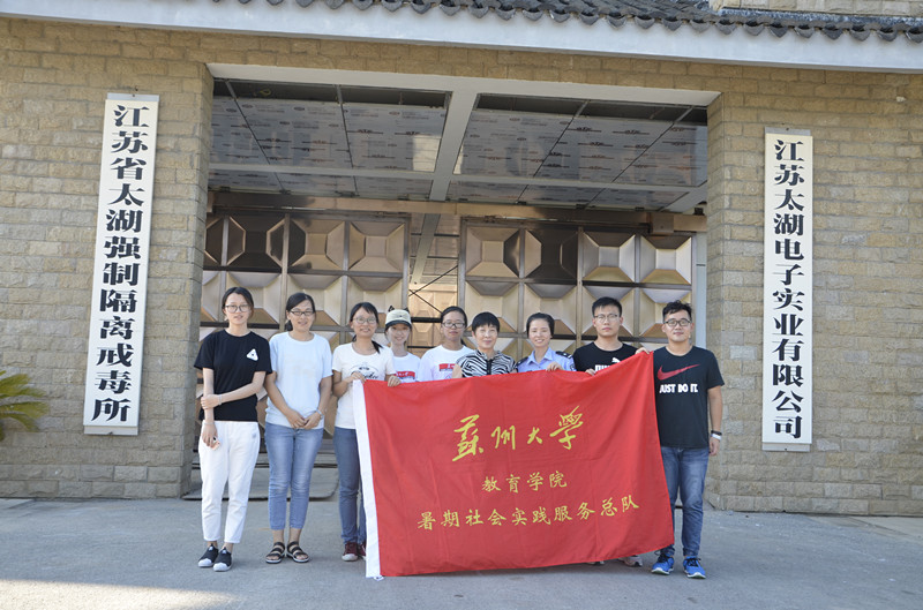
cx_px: 462
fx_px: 921
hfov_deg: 53.2
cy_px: 305
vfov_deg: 36.7
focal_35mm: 36
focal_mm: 24
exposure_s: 1/160
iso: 200
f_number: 6.3
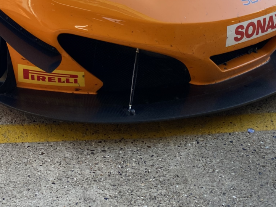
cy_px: -44
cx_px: 33
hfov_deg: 27.3
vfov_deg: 20.0
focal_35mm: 69
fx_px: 550
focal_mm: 4.25
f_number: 1.8
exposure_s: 1/267
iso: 32
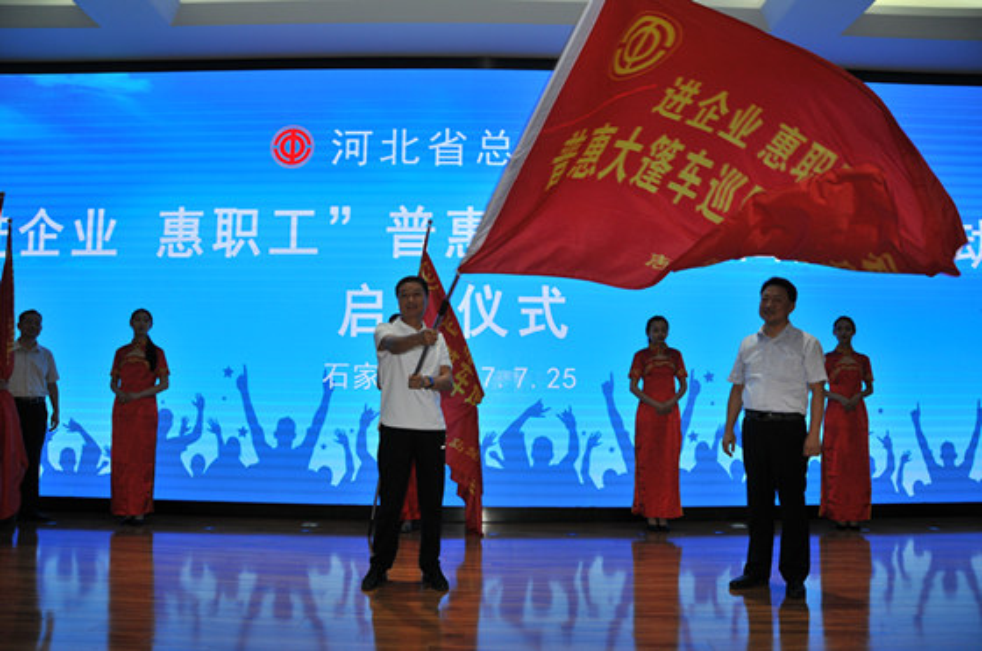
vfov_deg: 47.7
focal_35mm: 27
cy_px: 326
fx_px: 735
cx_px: 491
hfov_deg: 67.5
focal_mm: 18
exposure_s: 1/160
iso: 400
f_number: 5
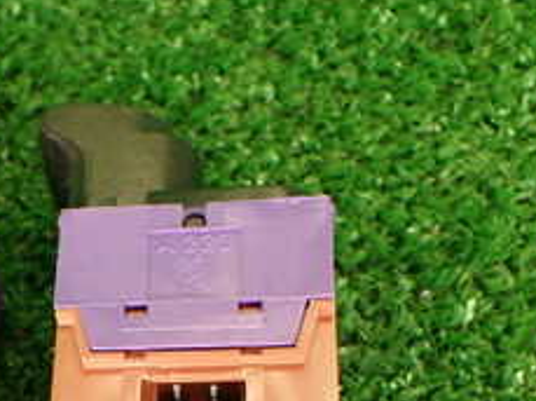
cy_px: 518
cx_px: 70
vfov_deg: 16.6
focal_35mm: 84
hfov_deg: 22.8
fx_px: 1299
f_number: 2.4
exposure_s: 1/50
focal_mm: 5.79
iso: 200
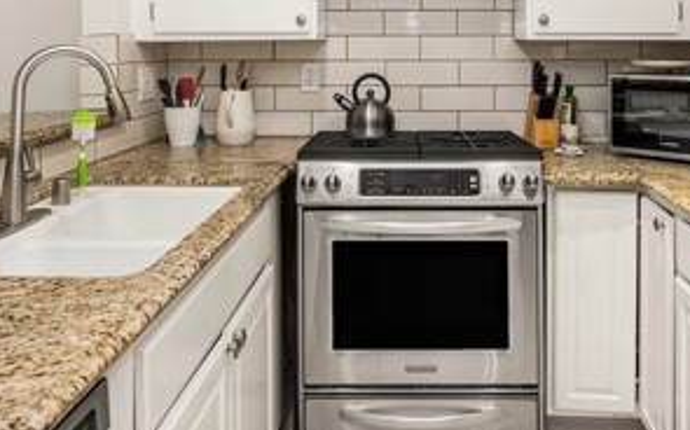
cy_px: 85
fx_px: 583
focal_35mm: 31
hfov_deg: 61.1
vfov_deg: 39.0
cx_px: 388
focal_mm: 14
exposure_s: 1/8
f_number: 5.6
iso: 100
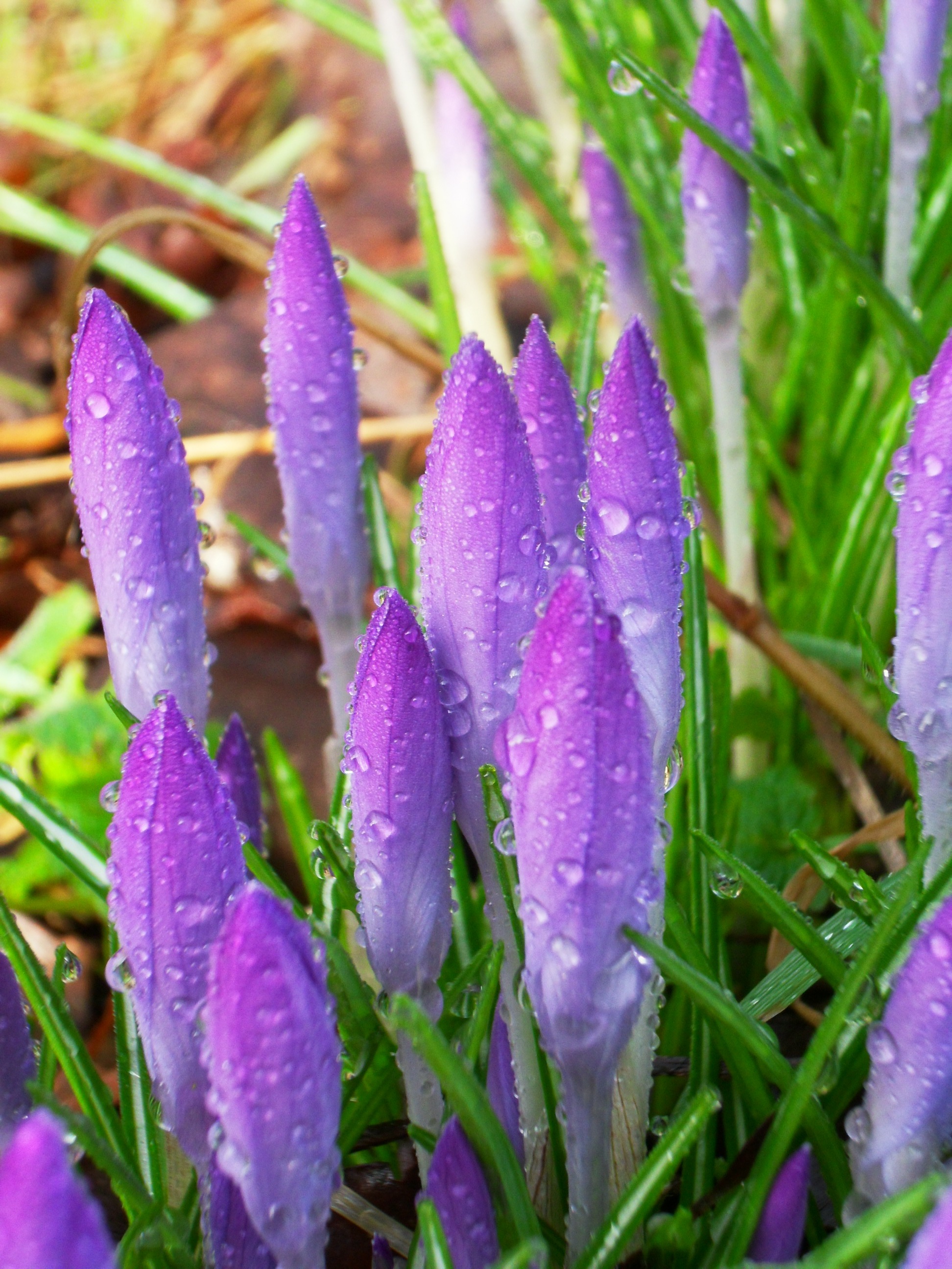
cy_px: 634
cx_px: 476
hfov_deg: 15.6
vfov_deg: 20.7
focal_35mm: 95
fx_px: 3484
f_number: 5.5
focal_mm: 16.6
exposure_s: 1/60
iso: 160
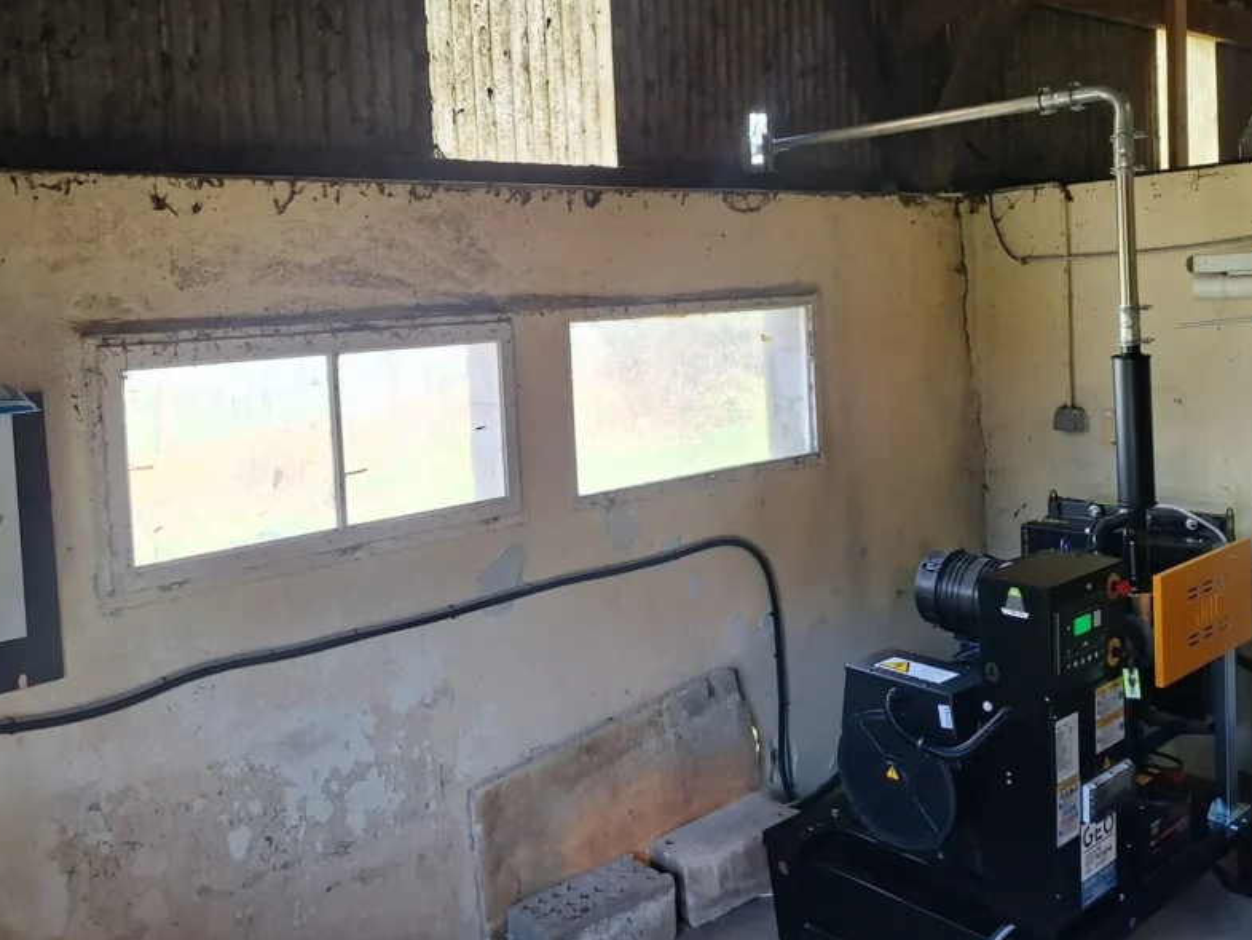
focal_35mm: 30
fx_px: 1085
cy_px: 343
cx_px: 510
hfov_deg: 59.5
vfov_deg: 46.3
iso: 40
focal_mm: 5.54
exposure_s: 1/122
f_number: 1.8
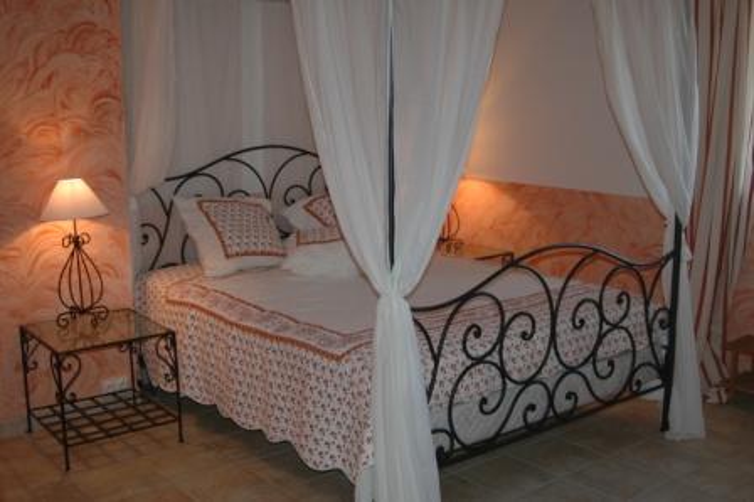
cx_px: 377
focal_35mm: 42
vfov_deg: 31.8
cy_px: 251
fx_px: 879
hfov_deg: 46.4
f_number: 3.3
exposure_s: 1/60
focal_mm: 28
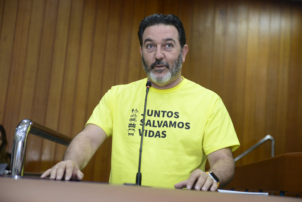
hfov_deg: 32.4
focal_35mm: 62
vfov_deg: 21.9
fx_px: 520
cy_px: 101
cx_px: 151
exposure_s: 1/125
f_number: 4.5
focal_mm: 62
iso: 1600
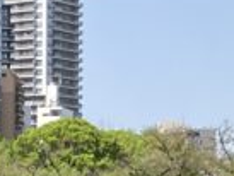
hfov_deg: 8.0
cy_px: 222
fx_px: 1414
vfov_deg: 7.1
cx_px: -487
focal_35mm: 209
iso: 32
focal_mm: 3.99
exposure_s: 1/972
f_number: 1.8
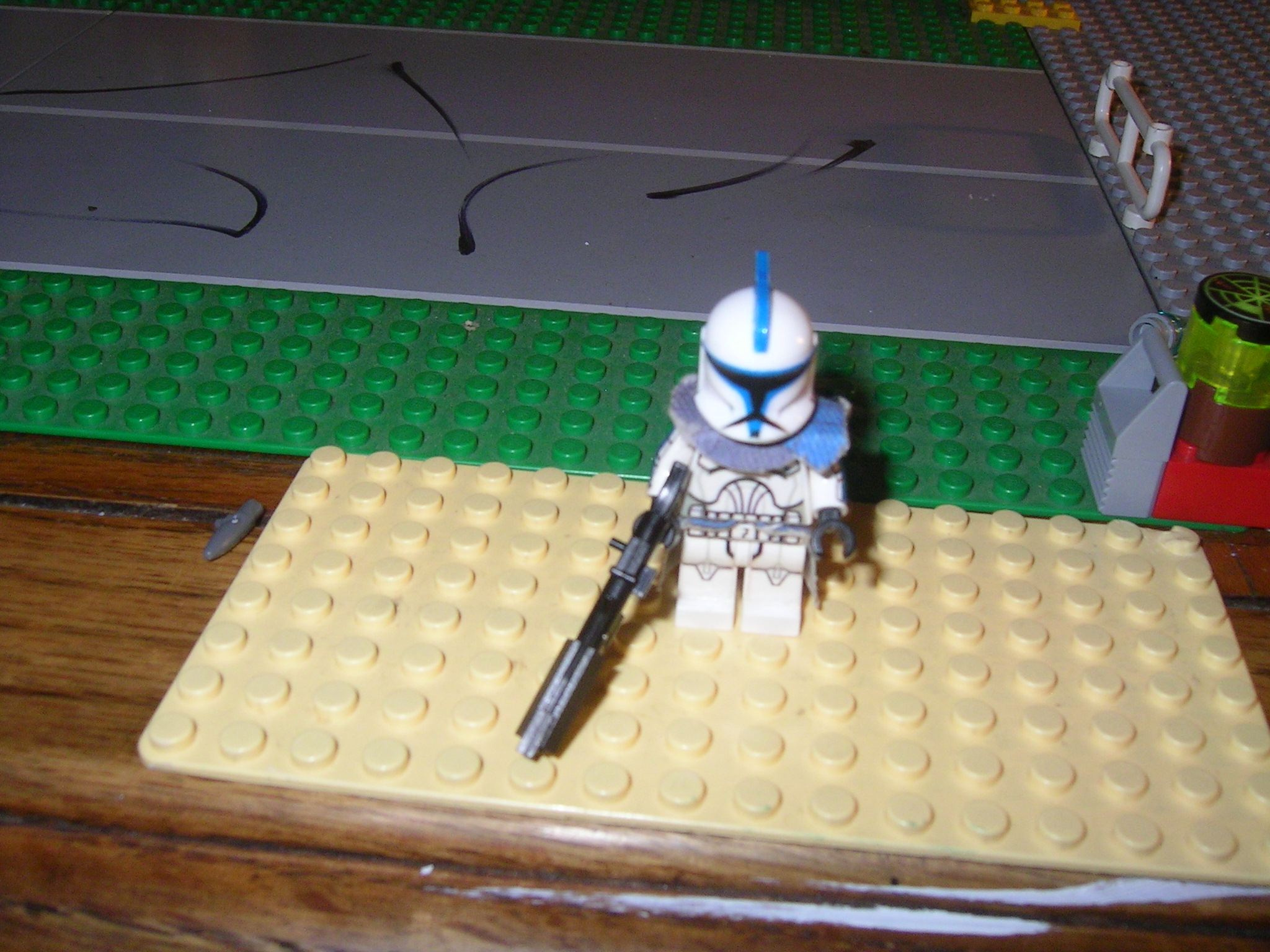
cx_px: 635
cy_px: 476
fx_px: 1321
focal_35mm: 36
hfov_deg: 51.4
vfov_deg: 39.7
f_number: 4.8
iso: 100
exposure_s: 1/30
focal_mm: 5.6
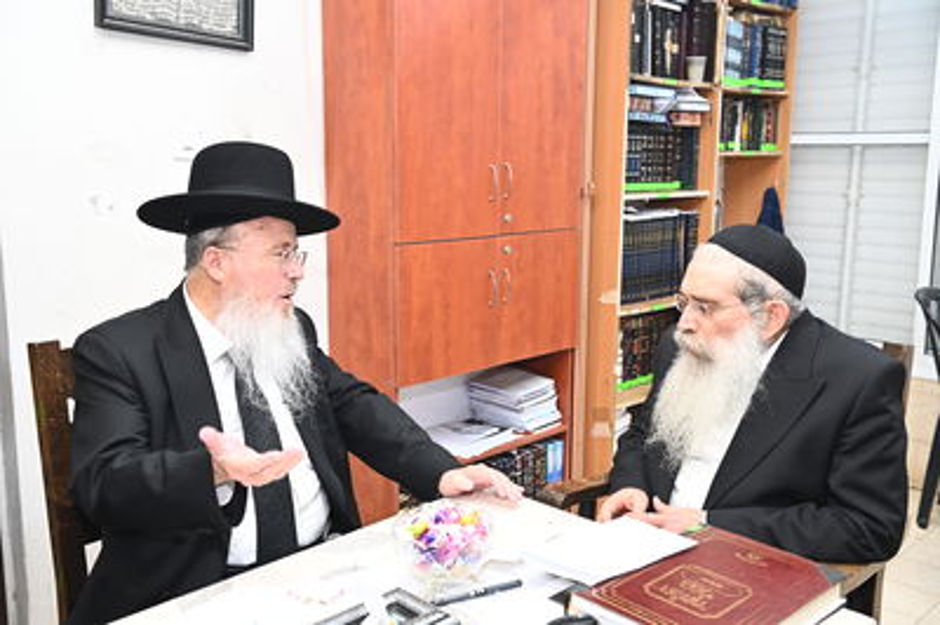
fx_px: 939
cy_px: 312
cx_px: 470
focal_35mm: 36
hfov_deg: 53.2
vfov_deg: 36.8
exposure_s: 1/100
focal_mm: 36
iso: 1600
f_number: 7.1
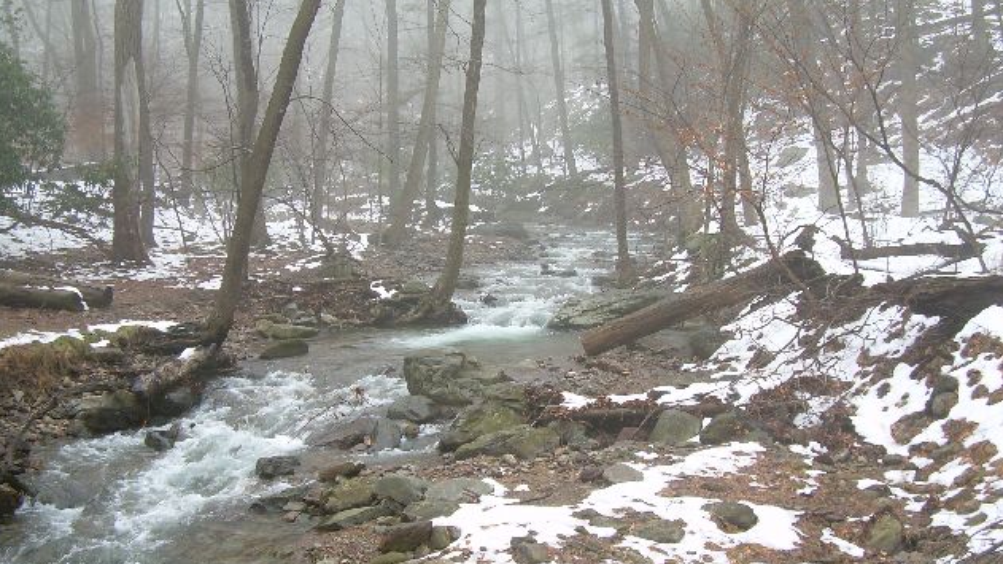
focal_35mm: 42
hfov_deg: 48.4
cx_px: 496
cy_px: 292
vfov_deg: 28.3
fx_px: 1117
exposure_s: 1/65.4
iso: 50
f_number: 2.8
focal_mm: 6.3
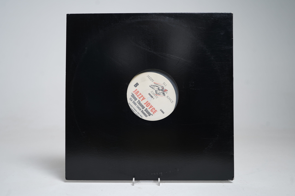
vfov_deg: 38.9
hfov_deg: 55.8
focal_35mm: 34
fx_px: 279
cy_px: 98
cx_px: 148
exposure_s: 1/6
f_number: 5
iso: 64
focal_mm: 34
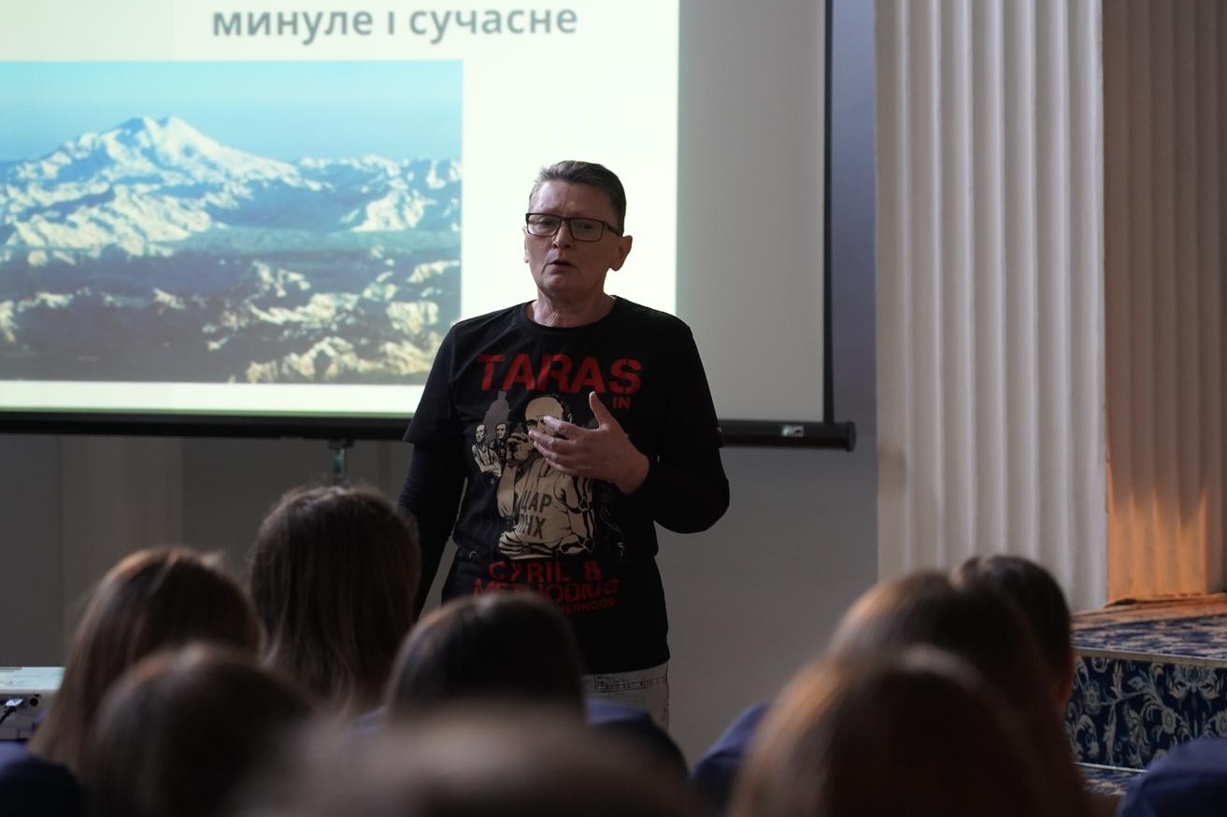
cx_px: 611
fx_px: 4089
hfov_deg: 17.1
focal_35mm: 120
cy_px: 444
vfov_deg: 11.4
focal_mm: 105
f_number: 4
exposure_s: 1/160
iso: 3200
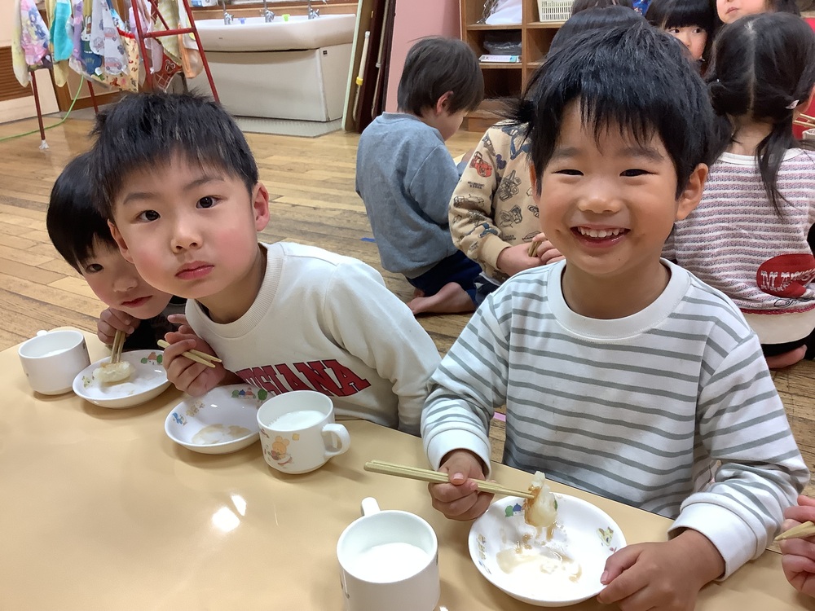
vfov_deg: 45.4
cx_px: 408
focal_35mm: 31
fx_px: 730
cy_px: 306
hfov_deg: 58.4
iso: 160
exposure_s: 1/60
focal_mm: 3.3
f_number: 2.4
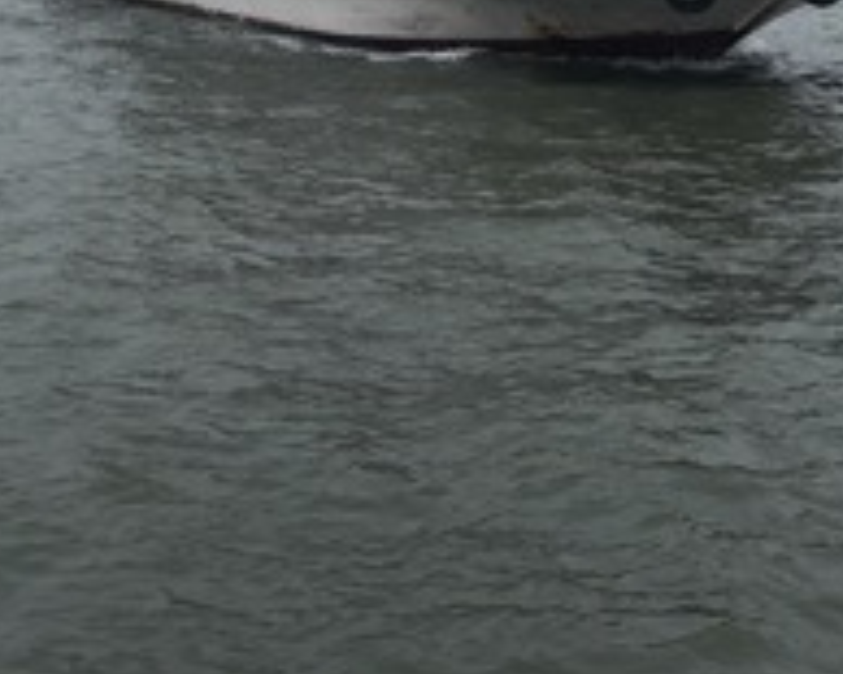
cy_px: -244
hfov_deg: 21.0
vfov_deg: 16.0
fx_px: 2244
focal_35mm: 90
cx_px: 174
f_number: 1.8
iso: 20
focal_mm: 4
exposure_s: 1/979
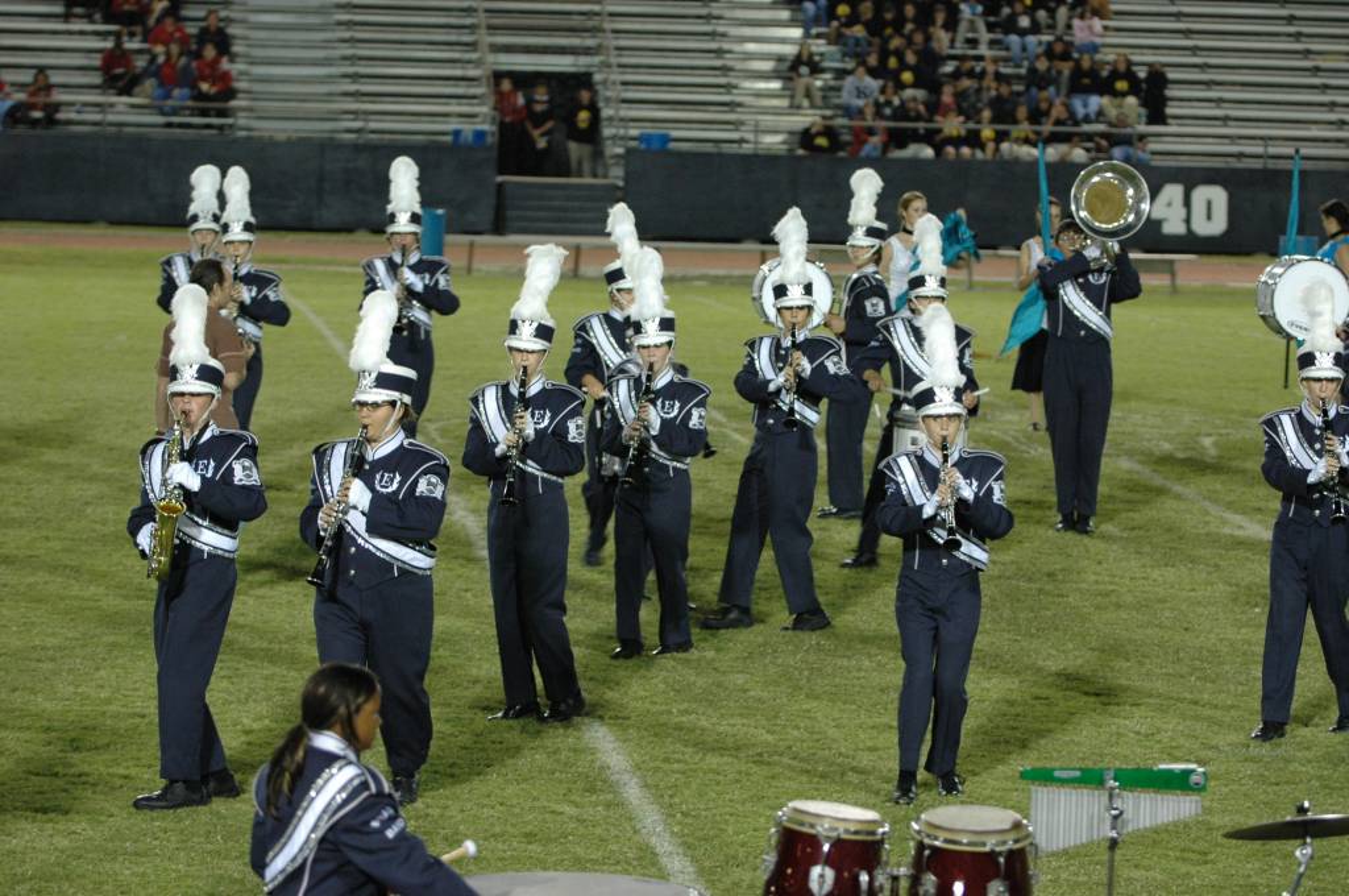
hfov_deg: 13.4
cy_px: 448
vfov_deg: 8.9
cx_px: 674
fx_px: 5726
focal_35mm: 153
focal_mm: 102
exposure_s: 1/60
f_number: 2.8
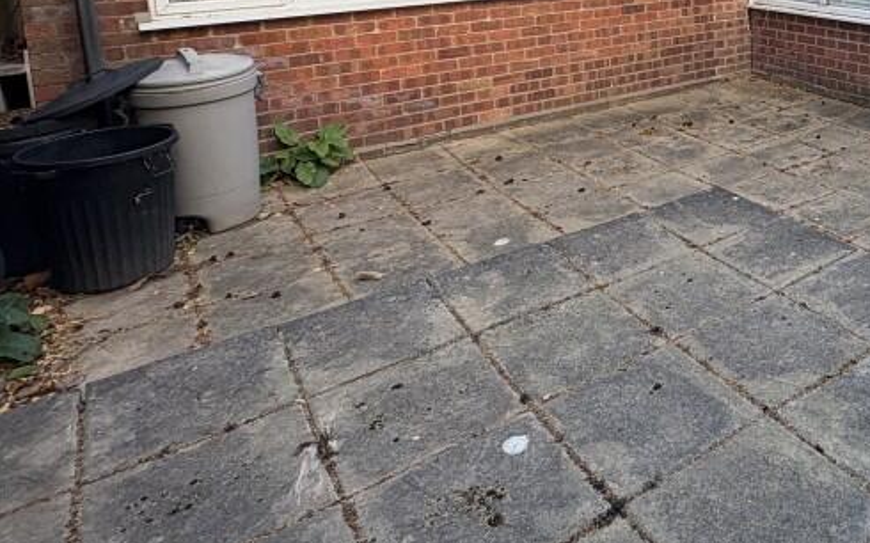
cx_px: 765
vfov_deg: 36.9
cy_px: 16
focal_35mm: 31
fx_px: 735
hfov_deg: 54.3
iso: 64
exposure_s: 1/102
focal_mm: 2.22
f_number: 2.2
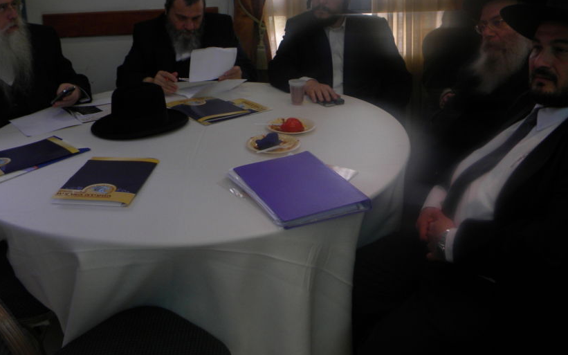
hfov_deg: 52.8
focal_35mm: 37
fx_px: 573
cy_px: 103
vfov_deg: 33.9
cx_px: 284
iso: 80
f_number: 3.5
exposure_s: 1/33
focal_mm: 5
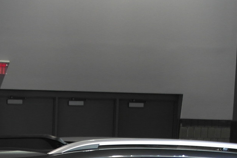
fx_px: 796
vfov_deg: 10.7
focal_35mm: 121
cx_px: -8
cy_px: 279
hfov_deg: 16.5
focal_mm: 20
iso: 400
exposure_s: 1/25
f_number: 3.5
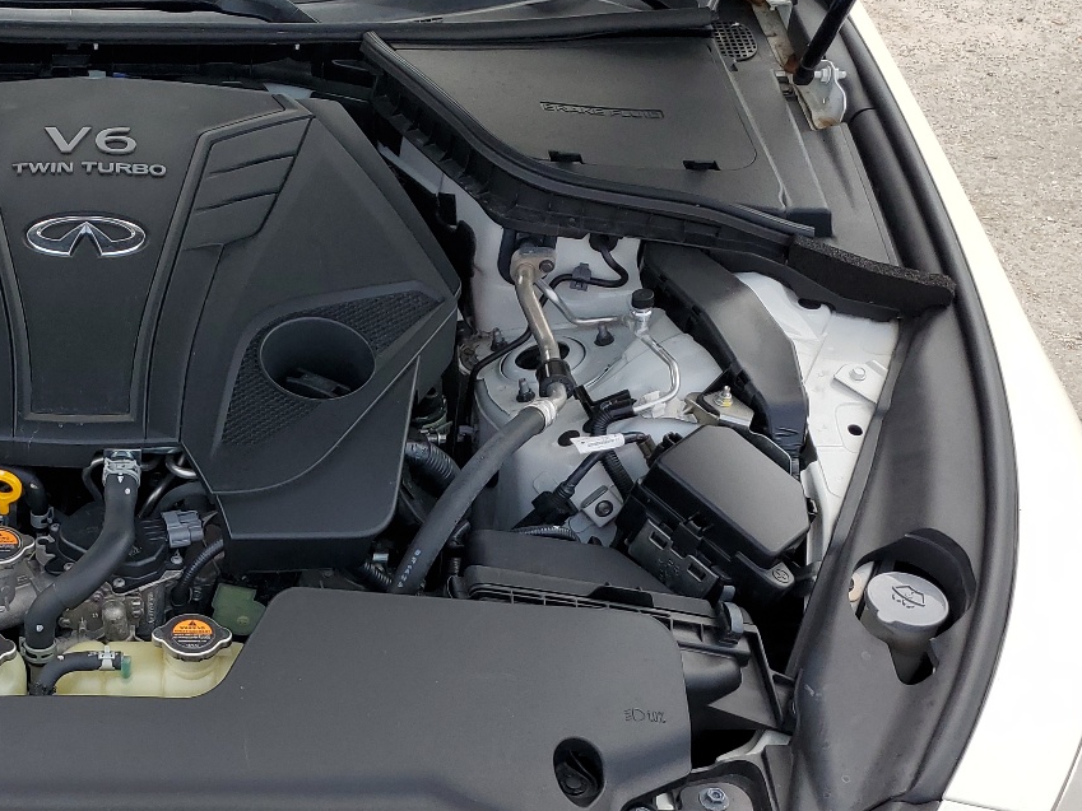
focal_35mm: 49
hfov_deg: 36.5
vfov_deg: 29.2
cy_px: 617
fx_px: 1532
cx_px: 110
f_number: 1.5
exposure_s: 1/1250
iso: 50
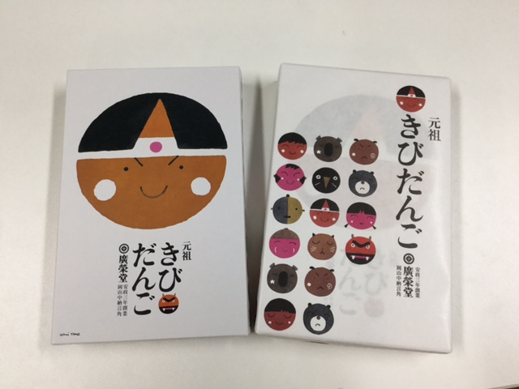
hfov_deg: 58.4
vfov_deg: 45.4
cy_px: 194
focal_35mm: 31
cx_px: 260
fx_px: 465
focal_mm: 3.3
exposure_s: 1/30
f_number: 2.4
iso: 32
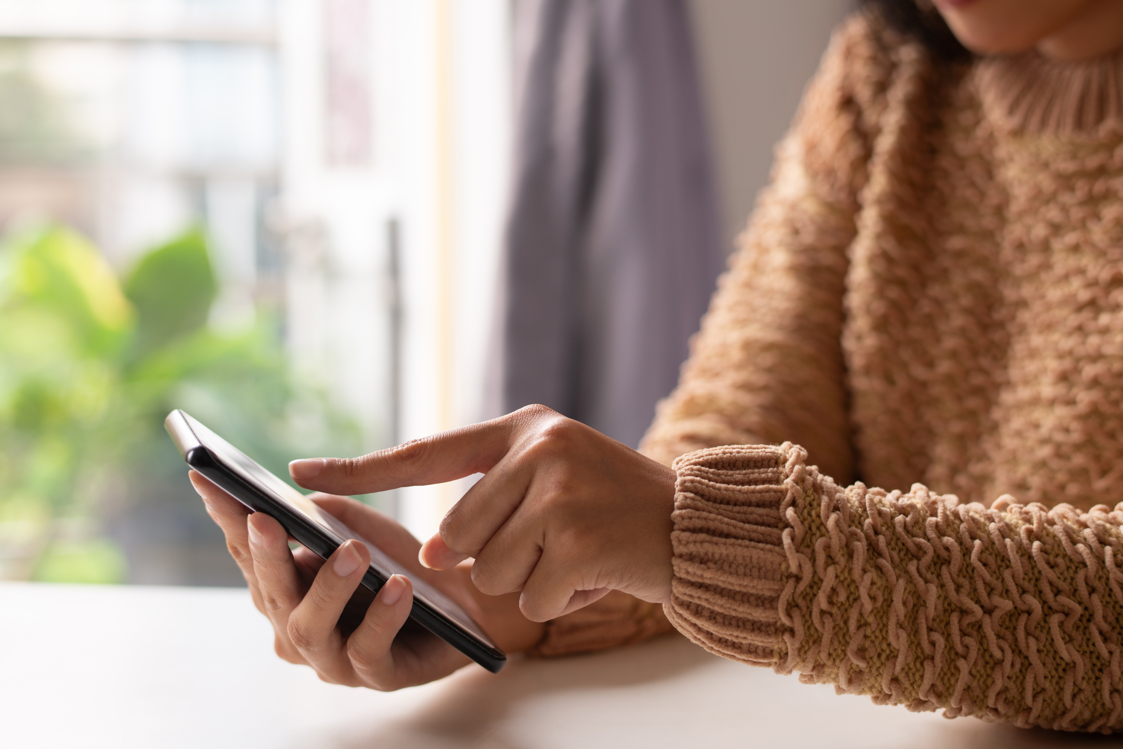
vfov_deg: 23.4
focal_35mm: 58
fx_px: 1810
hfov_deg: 34.5
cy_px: 374
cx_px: 562
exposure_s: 1/100
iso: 100
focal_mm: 58
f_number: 3.2
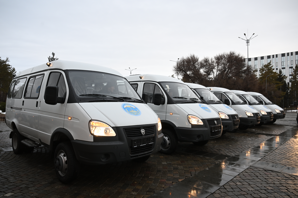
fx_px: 199
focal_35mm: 24
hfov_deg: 73.7
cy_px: 99
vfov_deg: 53.1
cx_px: 149
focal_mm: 24
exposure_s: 1/250
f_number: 5.6
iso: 800
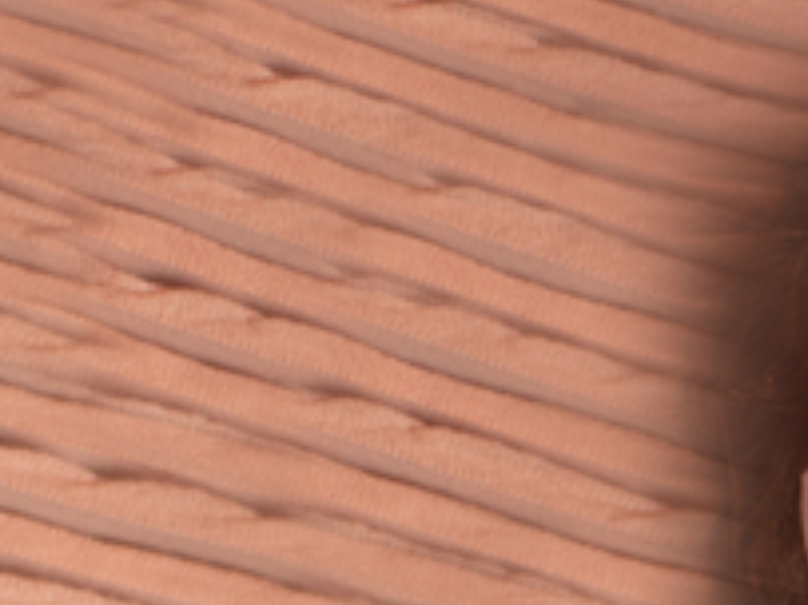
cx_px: 1429
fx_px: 6625
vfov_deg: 5.1
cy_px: 1431
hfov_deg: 6.8
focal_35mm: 284
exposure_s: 1/160
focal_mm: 50
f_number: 3.2
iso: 250
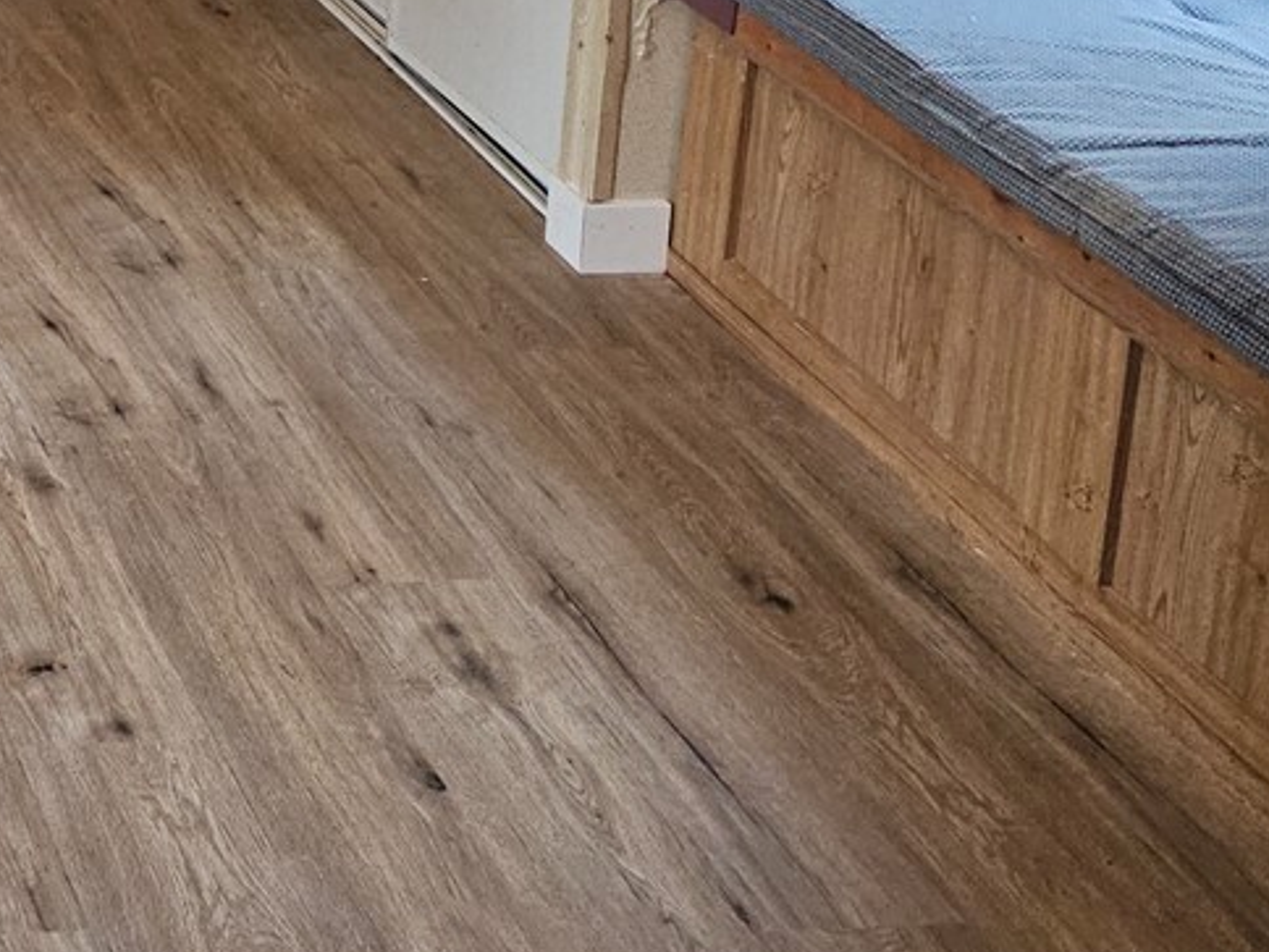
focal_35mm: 76
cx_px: -545
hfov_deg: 22.0
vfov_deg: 18.3
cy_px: -205
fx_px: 2786
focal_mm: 6.3
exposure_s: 1/120
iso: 250
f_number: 1.7
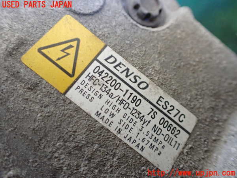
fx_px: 205
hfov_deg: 60.0
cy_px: 89
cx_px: 118
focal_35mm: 30
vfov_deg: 46.8
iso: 800
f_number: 2.3
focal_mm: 5.4
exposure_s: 1/40
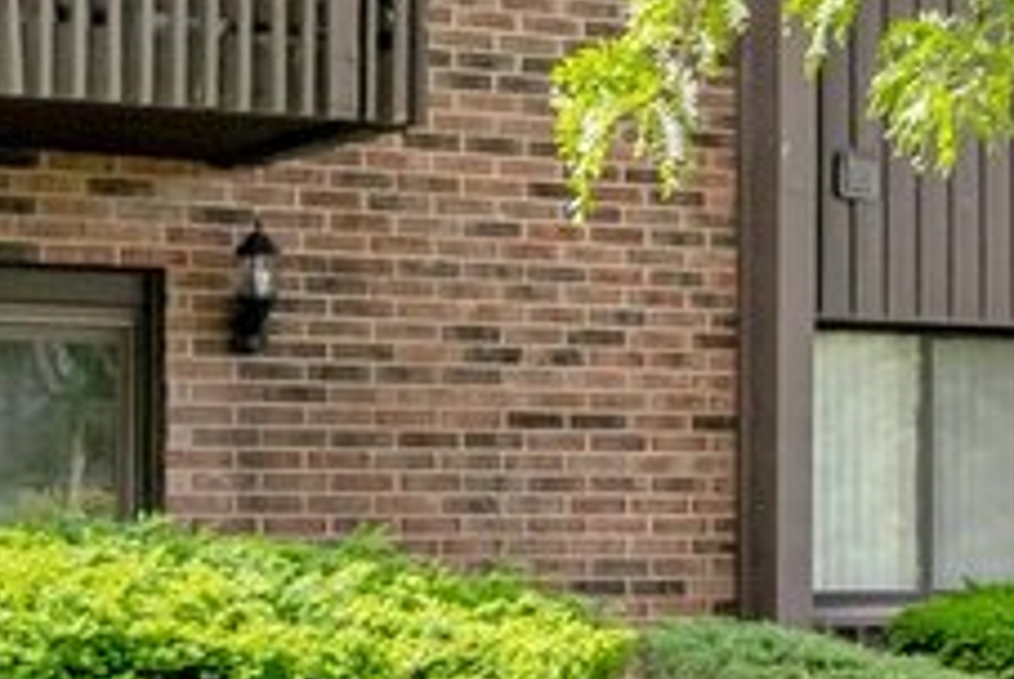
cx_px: 1521
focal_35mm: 114
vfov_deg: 11.9
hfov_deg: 16.4
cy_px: -67
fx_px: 3215
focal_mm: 16
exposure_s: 1/250
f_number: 9
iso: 400
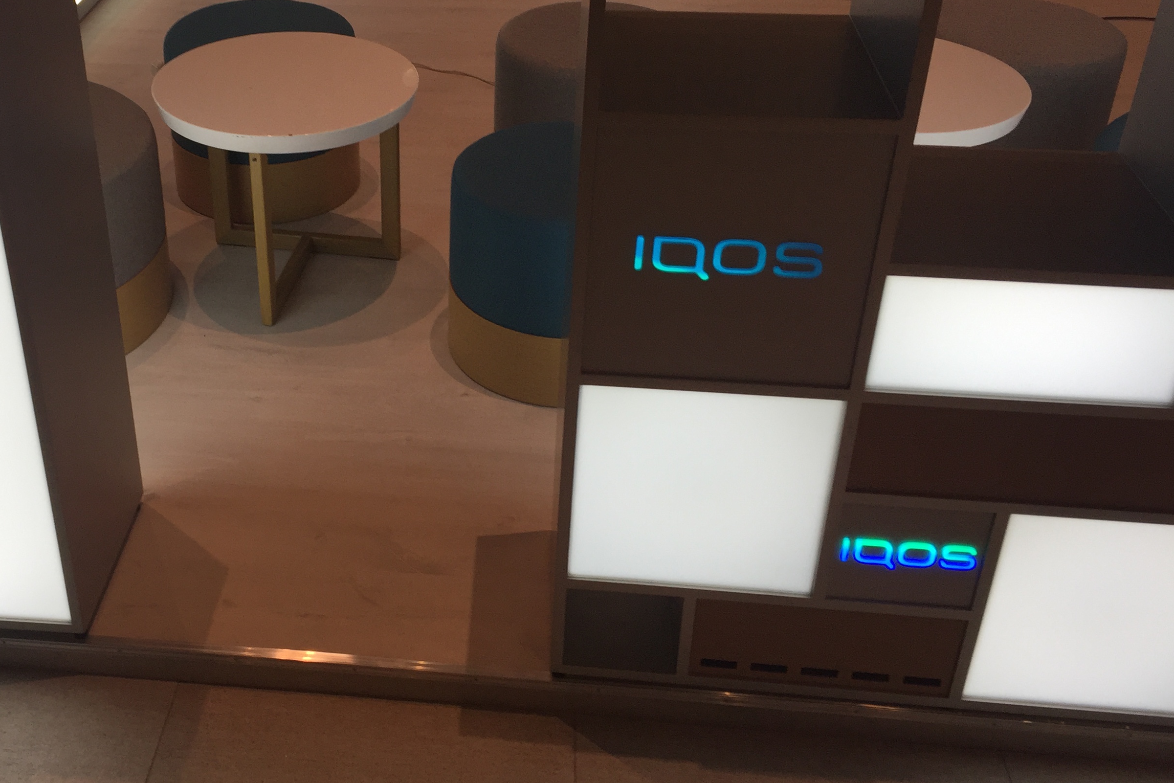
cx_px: 380
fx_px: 1337
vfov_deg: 32.4
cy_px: 272
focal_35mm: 41
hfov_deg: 46.6
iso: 50
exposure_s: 1/100
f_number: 2.2
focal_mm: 4.15
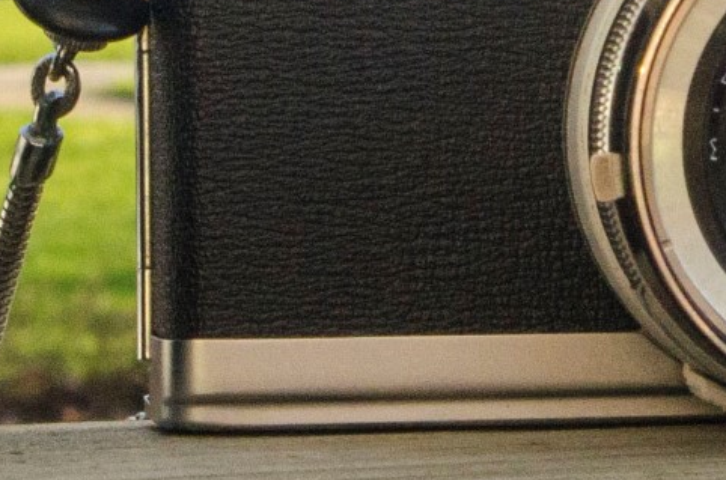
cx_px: 708
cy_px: -165
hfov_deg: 5.8
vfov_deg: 3.8
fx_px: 7143
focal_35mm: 355
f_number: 13
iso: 640
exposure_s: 1/250
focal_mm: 38
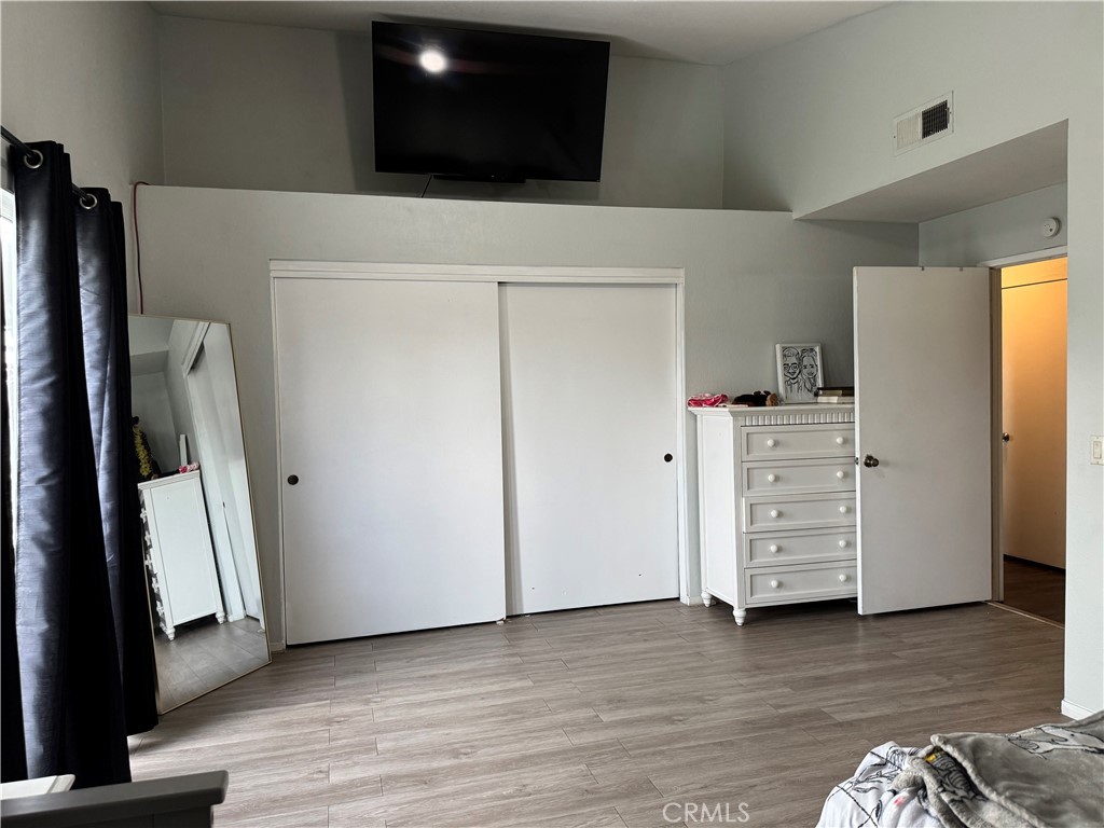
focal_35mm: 24
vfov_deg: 56.8
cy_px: 414
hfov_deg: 71.6
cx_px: 552
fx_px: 765
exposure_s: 1/60
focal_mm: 6.76
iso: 250
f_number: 1.78
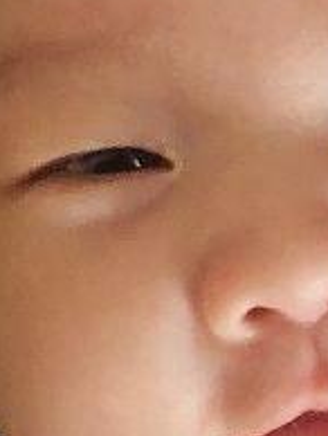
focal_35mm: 109
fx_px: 1374
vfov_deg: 17.9
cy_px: 321
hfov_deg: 13.3
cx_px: 379
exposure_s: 1/5
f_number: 1.8
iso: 100
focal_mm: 3.99
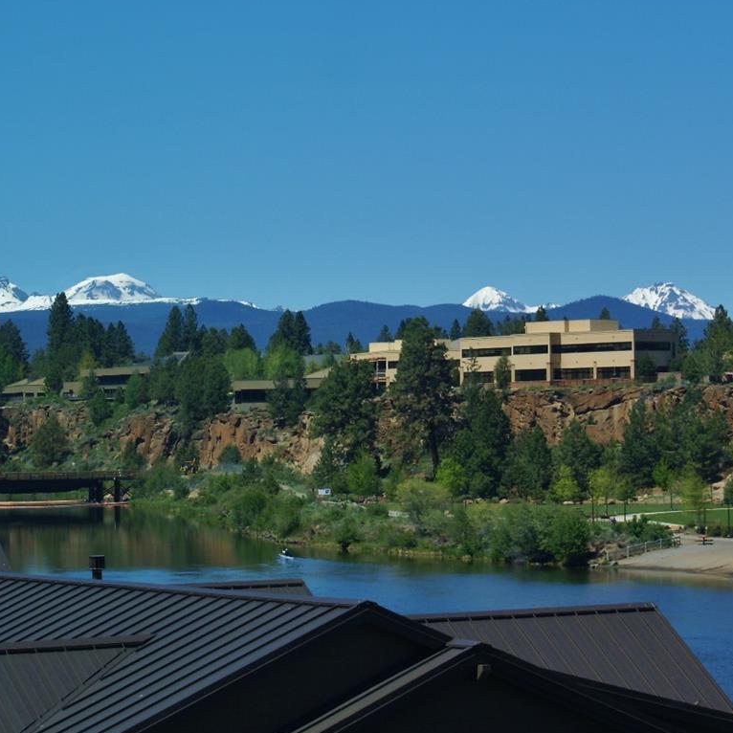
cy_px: 362
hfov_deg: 13.9
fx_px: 2995
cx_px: 286
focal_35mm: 125
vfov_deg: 14.0
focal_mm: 50
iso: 100
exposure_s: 1/640
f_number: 5.6
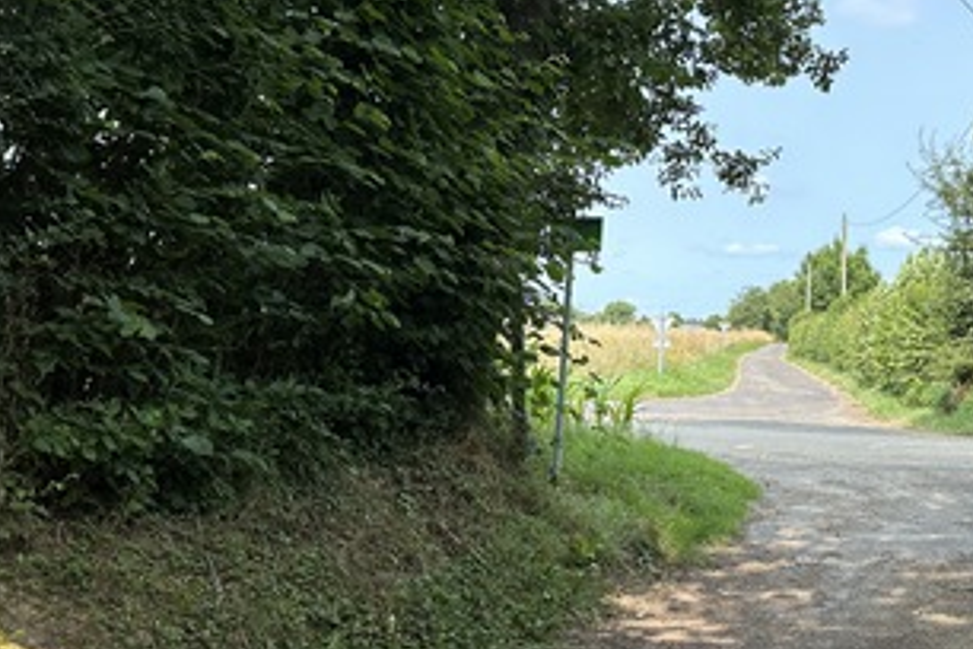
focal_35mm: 49
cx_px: 868
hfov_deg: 37.8
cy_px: 328
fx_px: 1324
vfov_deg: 27.5
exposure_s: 1/1664
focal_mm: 6.86
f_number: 1.78
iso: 80
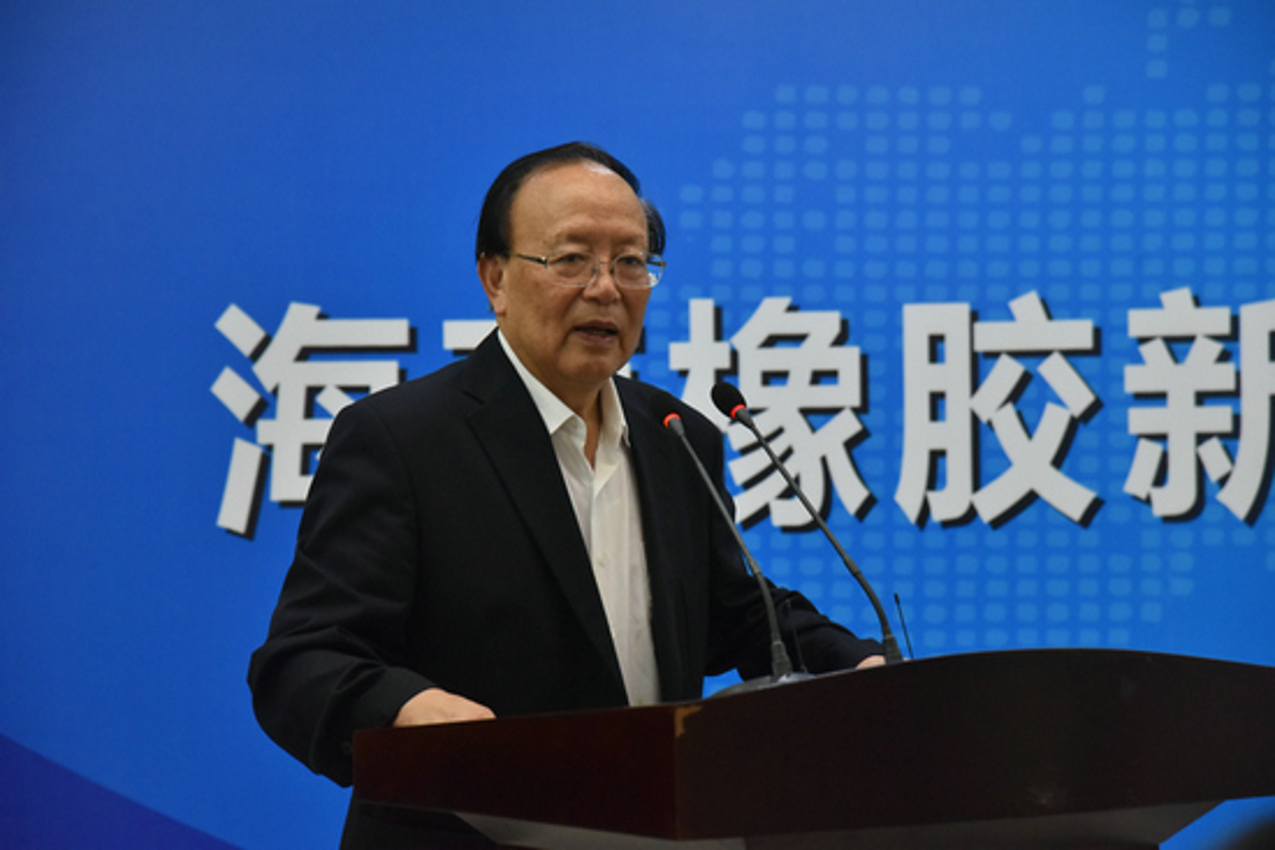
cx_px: 638
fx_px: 4251
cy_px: 425
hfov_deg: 17.1
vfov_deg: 11.4
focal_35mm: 120
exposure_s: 1/125
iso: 2500
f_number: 5.6
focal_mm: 120
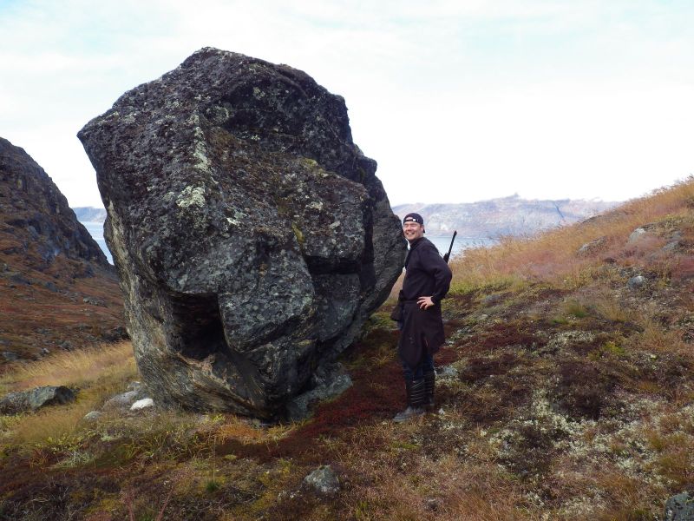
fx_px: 561
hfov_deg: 63.4
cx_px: 347
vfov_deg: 49.7
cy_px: 260
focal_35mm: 28
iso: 125
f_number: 4.2
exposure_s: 1/250
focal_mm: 5
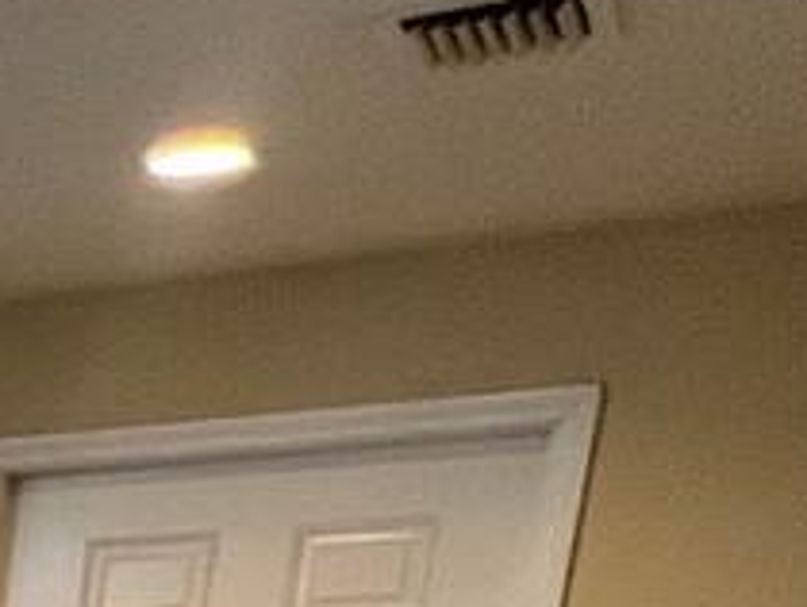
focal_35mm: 99
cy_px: 1510
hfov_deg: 13.0
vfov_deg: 11.8
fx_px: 2311
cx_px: -1299
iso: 200
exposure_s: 1/120
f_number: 1.8
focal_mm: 1.57
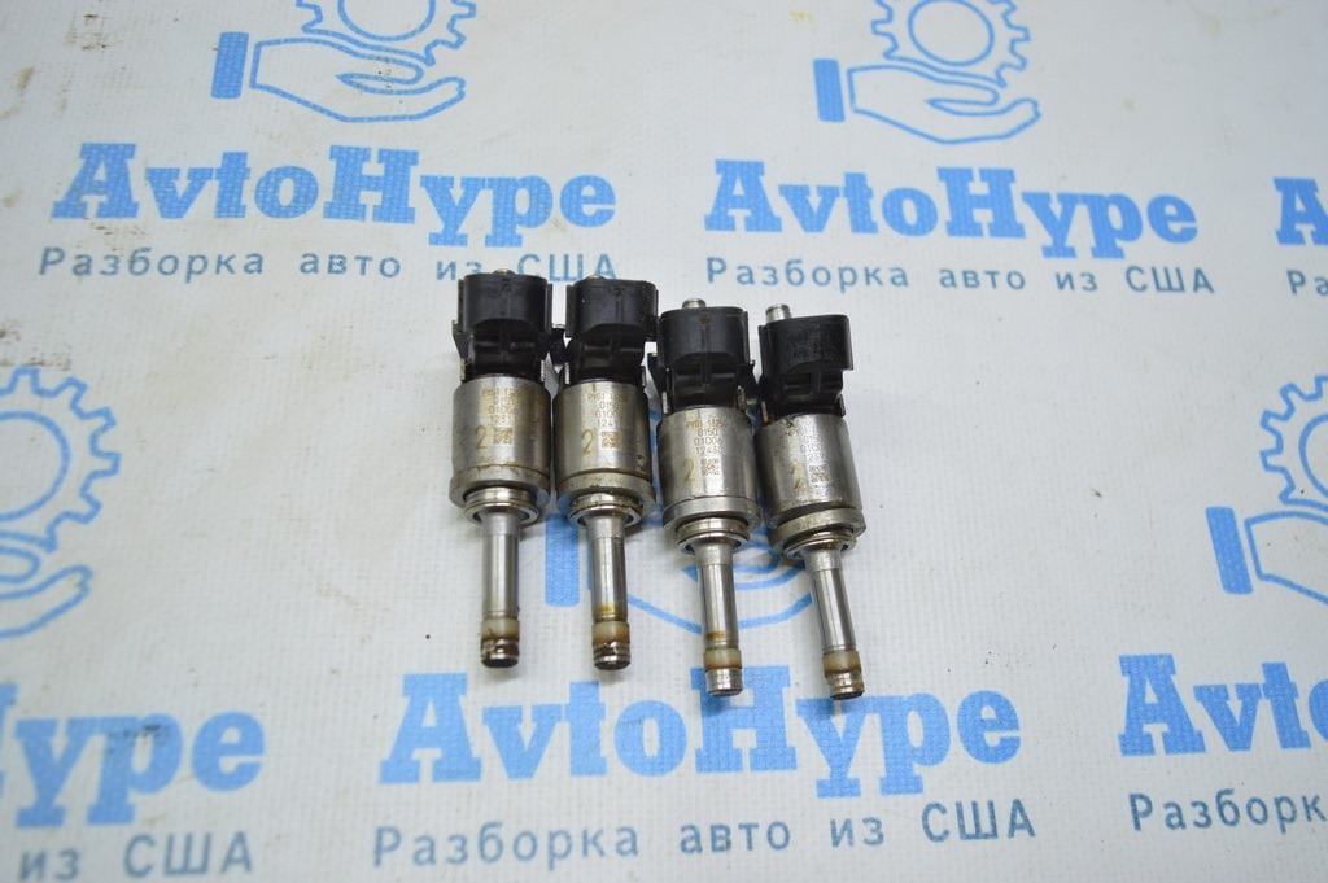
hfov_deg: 62.0
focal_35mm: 30
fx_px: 1106
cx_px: 664
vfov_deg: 43.5
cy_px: 442
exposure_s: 1/80
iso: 400
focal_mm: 20
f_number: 3.5
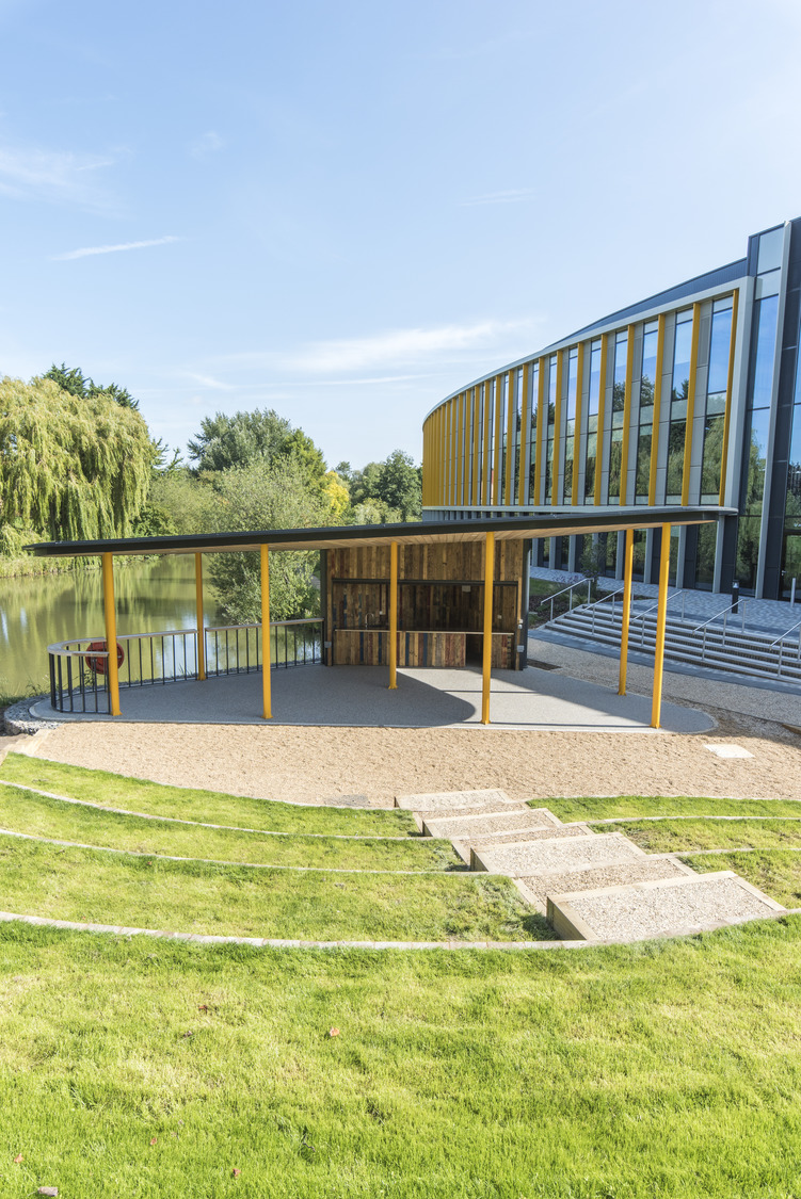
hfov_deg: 59.5
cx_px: 400
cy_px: 600
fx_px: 700
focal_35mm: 21
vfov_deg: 81.2
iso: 250
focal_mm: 21
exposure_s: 1/320
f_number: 10
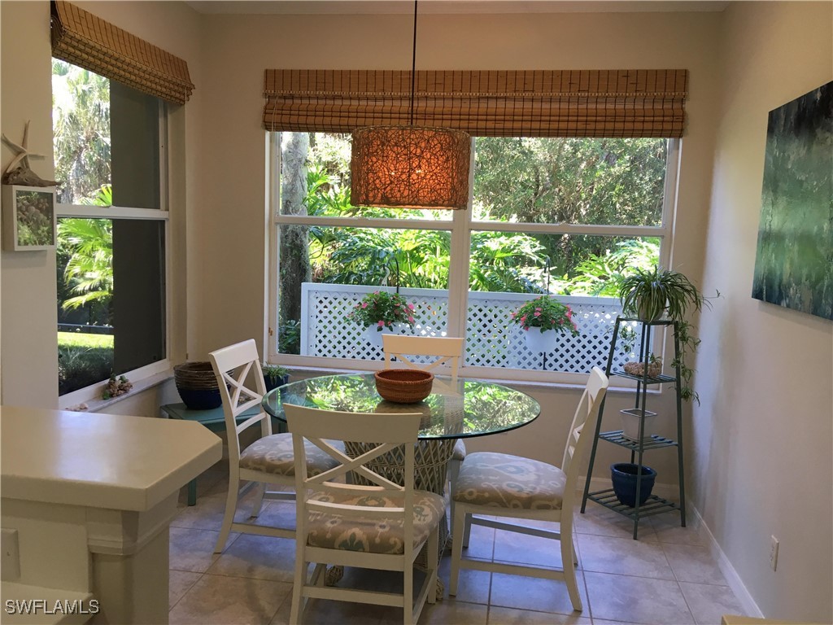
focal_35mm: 29
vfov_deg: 48.2
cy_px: 312
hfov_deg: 61.7
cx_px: 416
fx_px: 698
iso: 32
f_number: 2.2
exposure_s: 1/30
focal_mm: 4.15
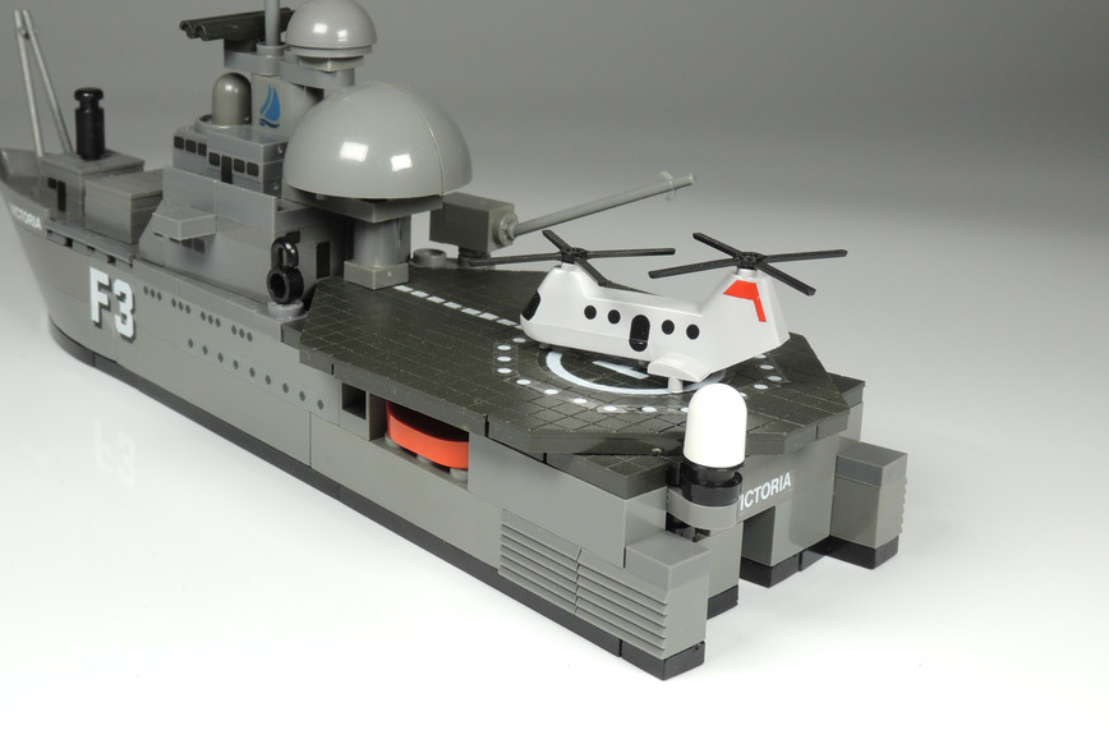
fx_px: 1694
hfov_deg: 36.1
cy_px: 242
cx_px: 444
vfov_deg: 24.5
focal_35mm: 55
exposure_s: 1/20
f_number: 4.8
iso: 100
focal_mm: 7.6
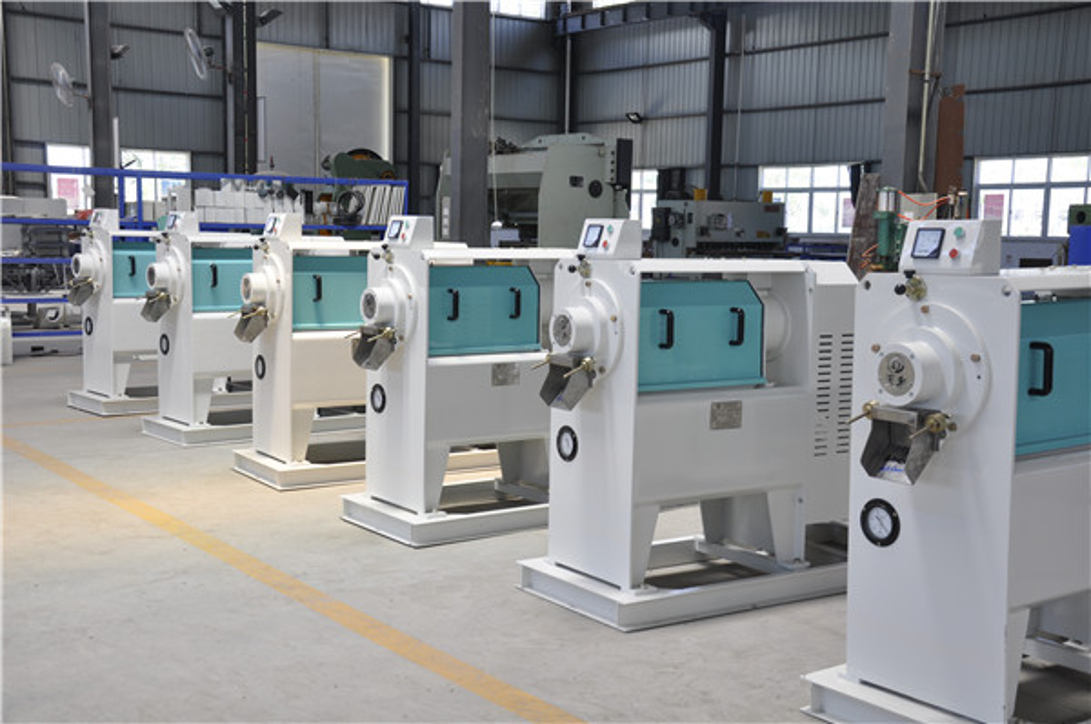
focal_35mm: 45
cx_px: 546
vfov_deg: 29.8
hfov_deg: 43.7
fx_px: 1362
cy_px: 362
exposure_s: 1/50
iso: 200
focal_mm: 30
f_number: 7.1
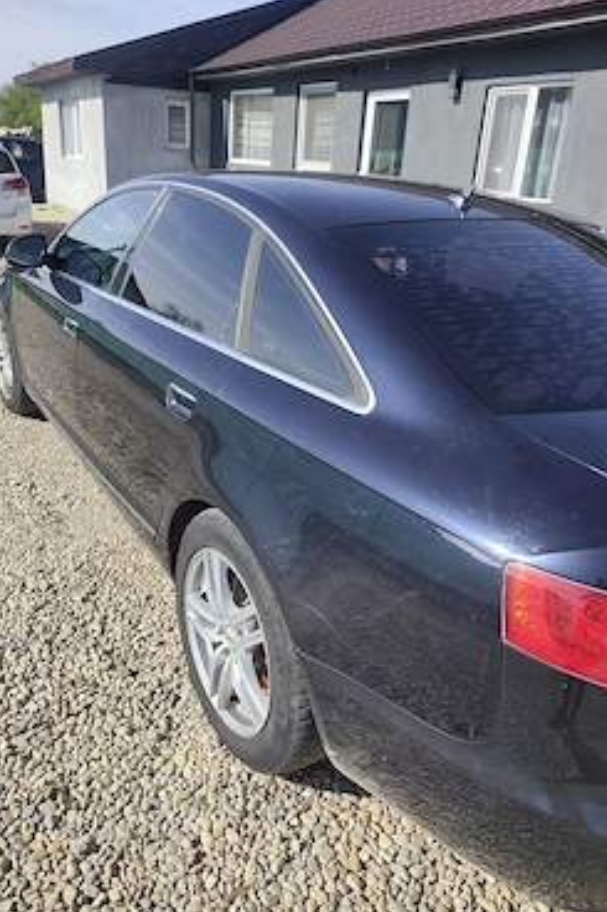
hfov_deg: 49.2
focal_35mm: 26
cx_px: 245
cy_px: 446
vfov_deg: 69.4
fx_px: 658
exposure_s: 1/742
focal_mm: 6.19
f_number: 1.65
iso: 50
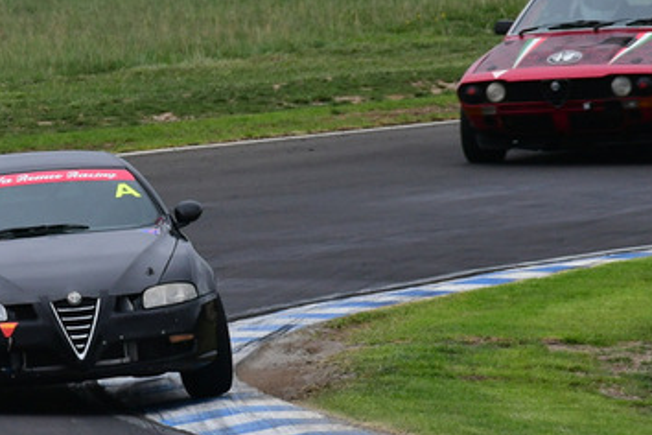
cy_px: 177
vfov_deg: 0.8
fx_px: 29501
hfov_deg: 1.3
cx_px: 140
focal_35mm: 1629
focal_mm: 480
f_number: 11
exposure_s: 1/640
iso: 1000
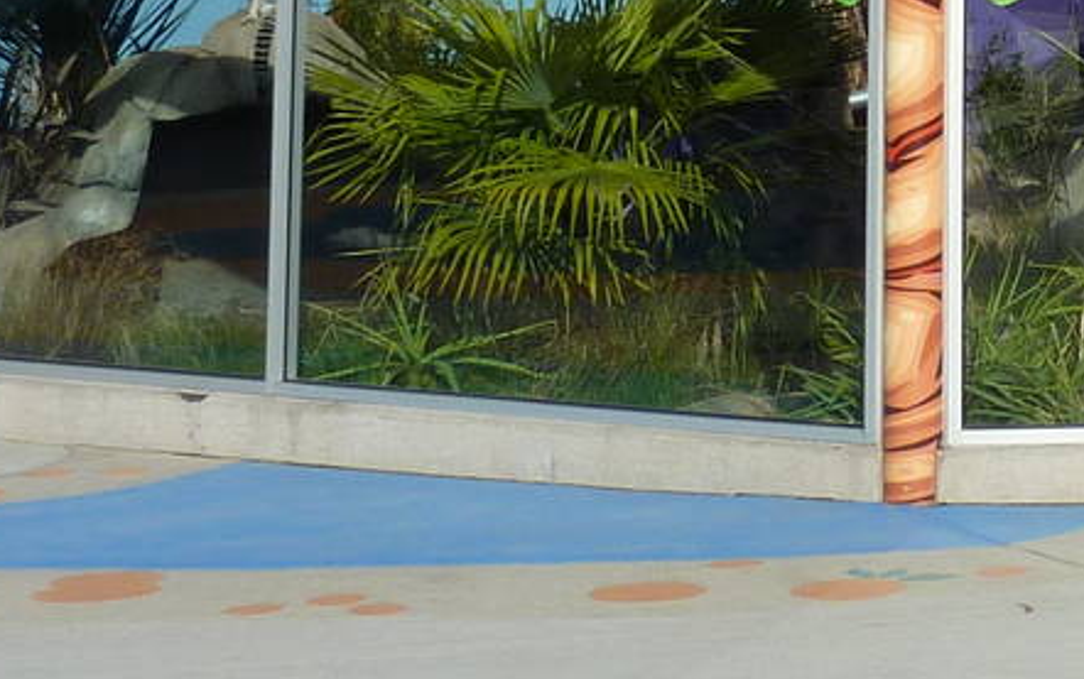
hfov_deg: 16.9
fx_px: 3400
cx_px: 1457
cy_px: -517
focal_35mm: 115
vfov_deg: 10.7
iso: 80
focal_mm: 5
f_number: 4.5
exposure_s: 1/640
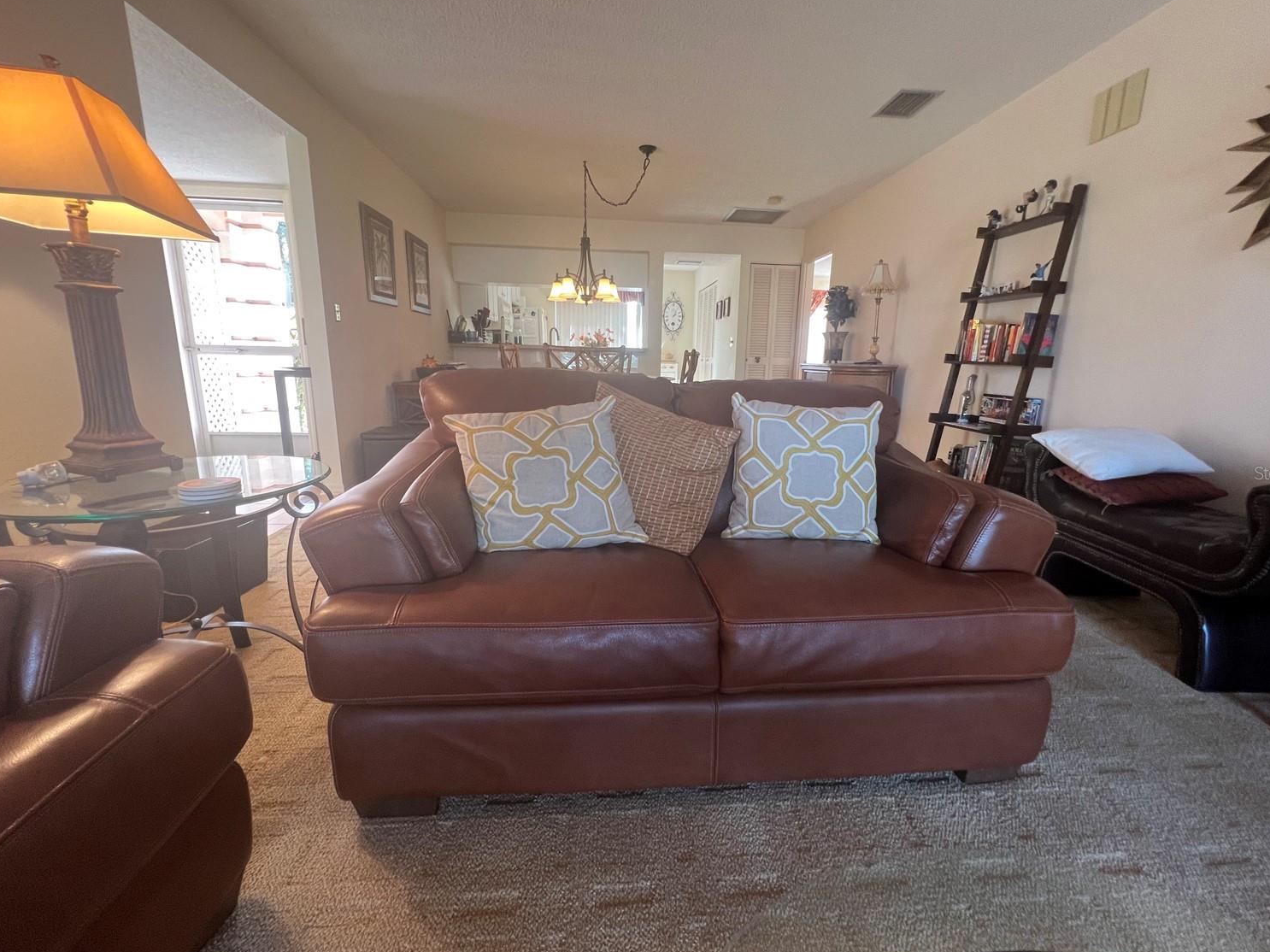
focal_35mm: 14
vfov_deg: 85.7
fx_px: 514
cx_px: 651
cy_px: 473
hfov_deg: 102.0
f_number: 1.8
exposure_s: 1/60
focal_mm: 1.57
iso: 160
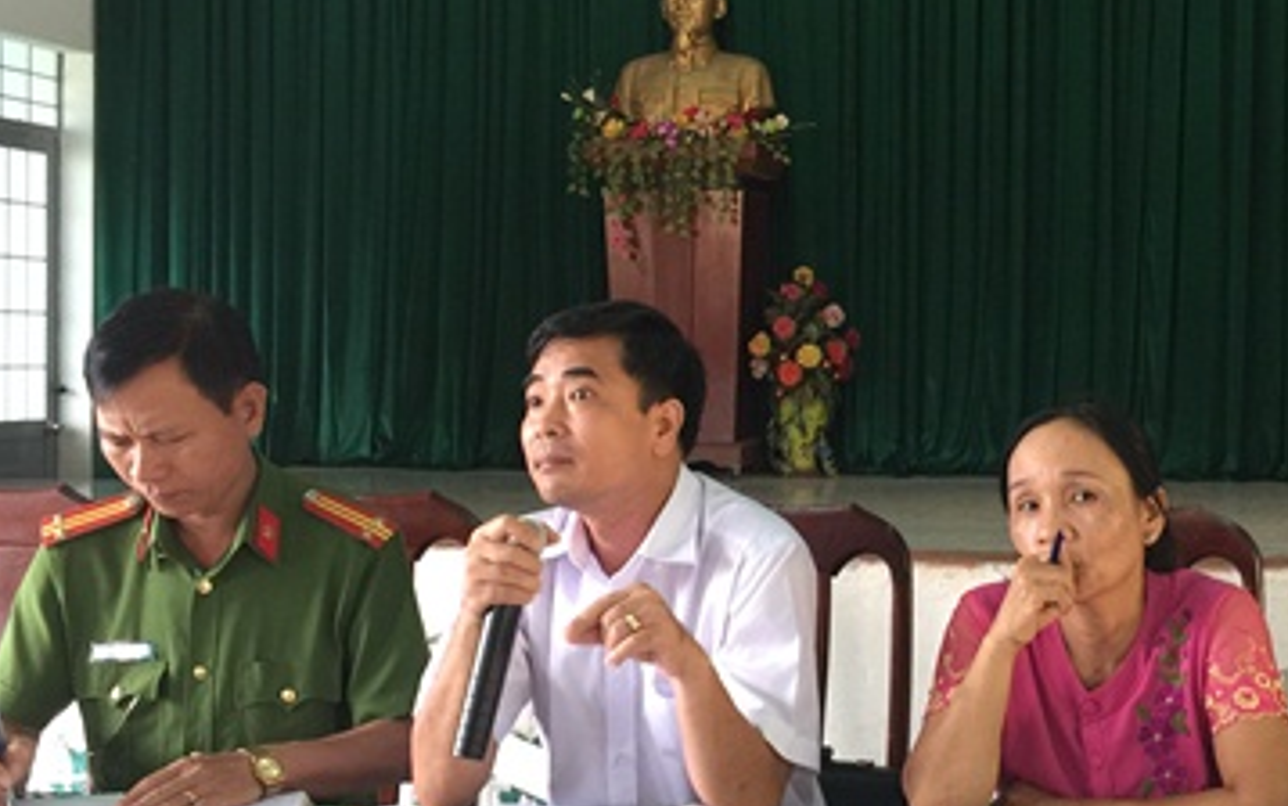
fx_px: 1931
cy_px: 367
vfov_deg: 23.6
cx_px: 907
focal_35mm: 55
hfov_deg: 36.3
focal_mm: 4.15
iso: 64
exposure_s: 1/17
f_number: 2.2
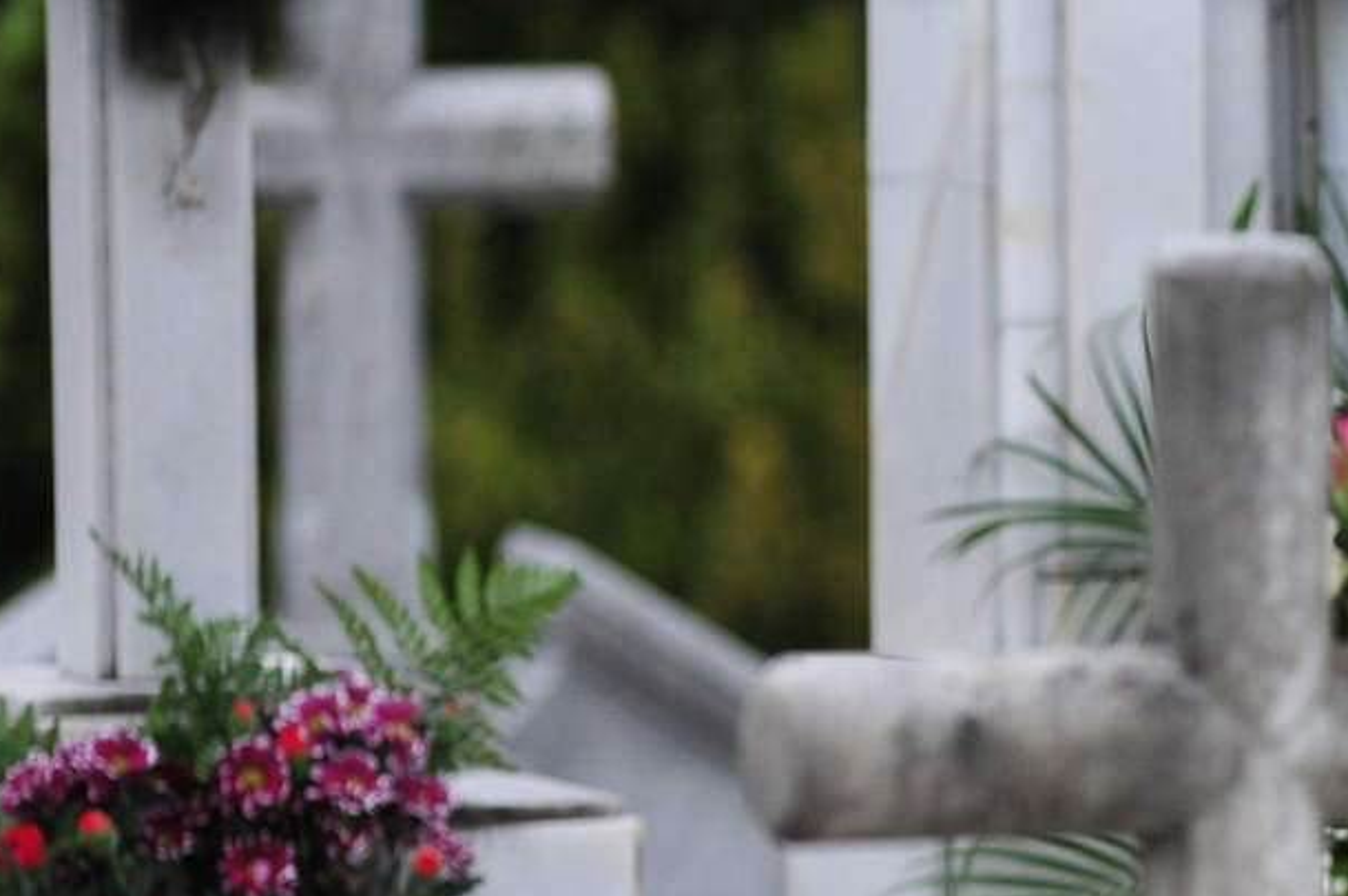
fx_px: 29482
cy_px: 1034
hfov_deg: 2.6
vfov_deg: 1.7
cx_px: 1684
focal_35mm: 788
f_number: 5
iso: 500
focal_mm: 300
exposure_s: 1/1600
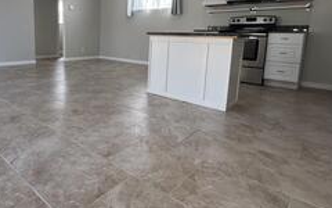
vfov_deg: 51.8
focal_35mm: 23
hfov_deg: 75.2
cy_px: 67
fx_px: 208
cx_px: 116
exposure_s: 1/120
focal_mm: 1.57
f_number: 1.8
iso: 125
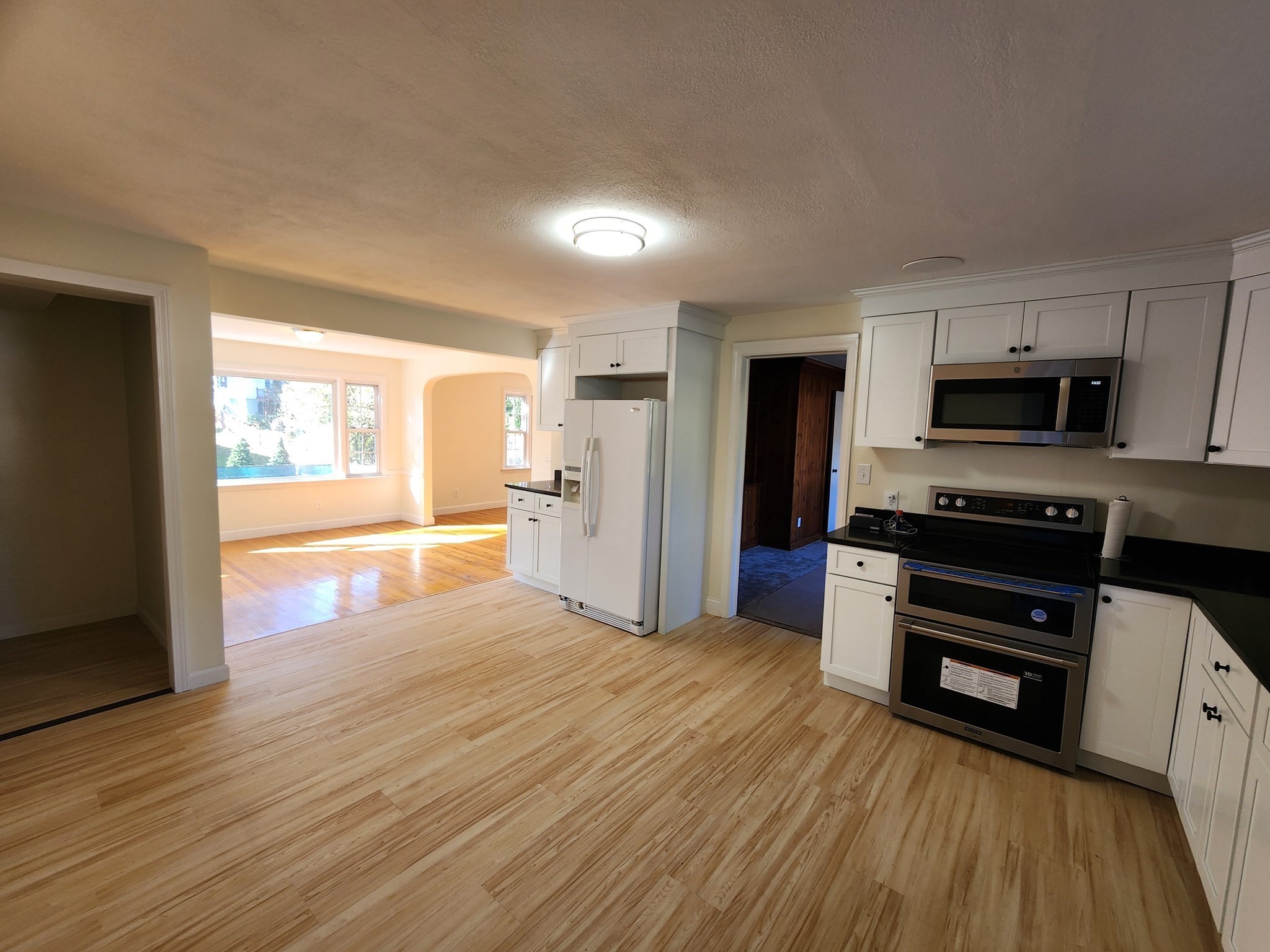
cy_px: 476
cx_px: 635
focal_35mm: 13
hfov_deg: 106.2
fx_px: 477
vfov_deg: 89.9
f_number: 2.2
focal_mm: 2.2
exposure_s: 1/60
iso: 64
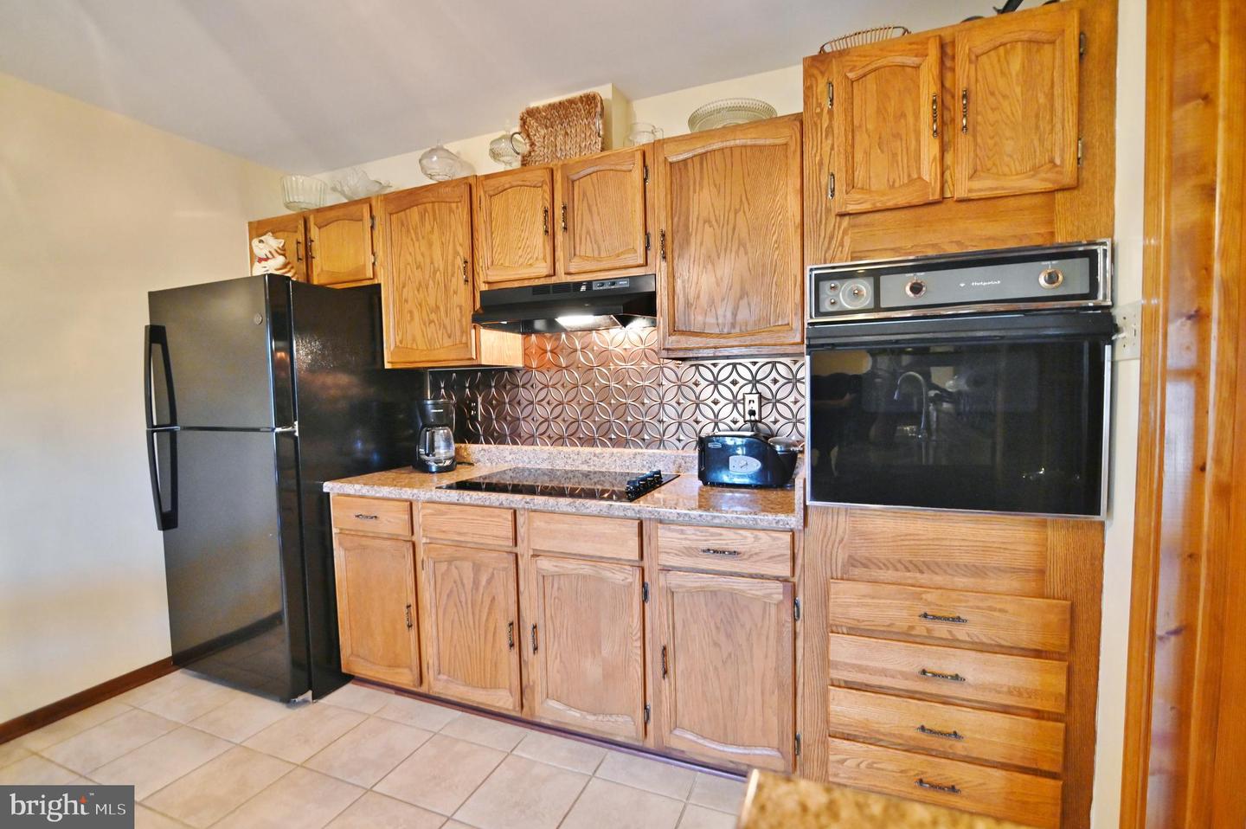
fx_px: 553
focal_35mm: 16
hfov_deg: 96.8
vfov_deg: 73.7
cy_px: 414
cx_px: 623
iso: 3200
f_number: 2.8
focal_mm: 16
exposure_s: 1/125
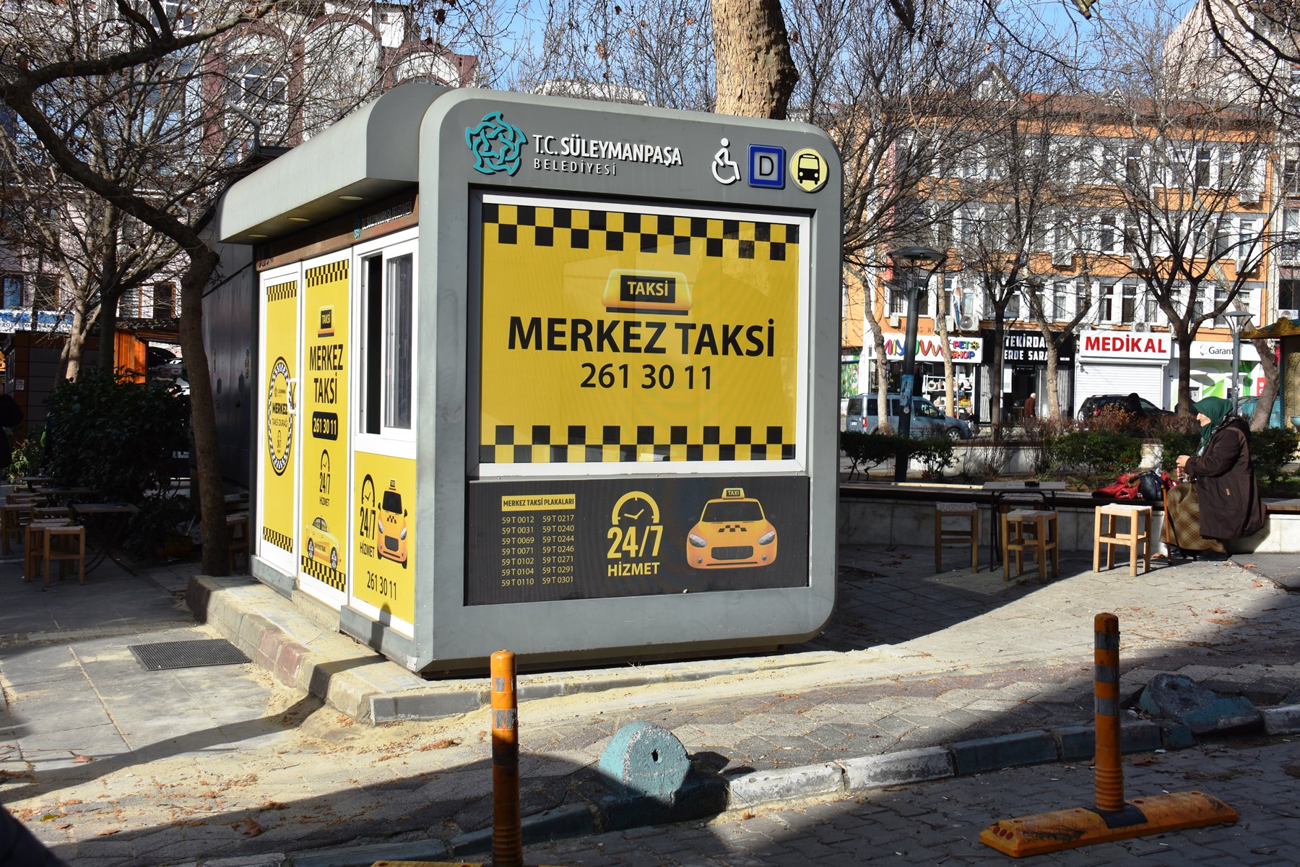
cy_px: 434
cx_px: 650
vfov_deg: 34.2
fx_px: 1408
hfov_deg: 49.6
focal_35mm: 39
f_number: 8
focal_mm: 26
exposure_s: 1/500
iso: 180
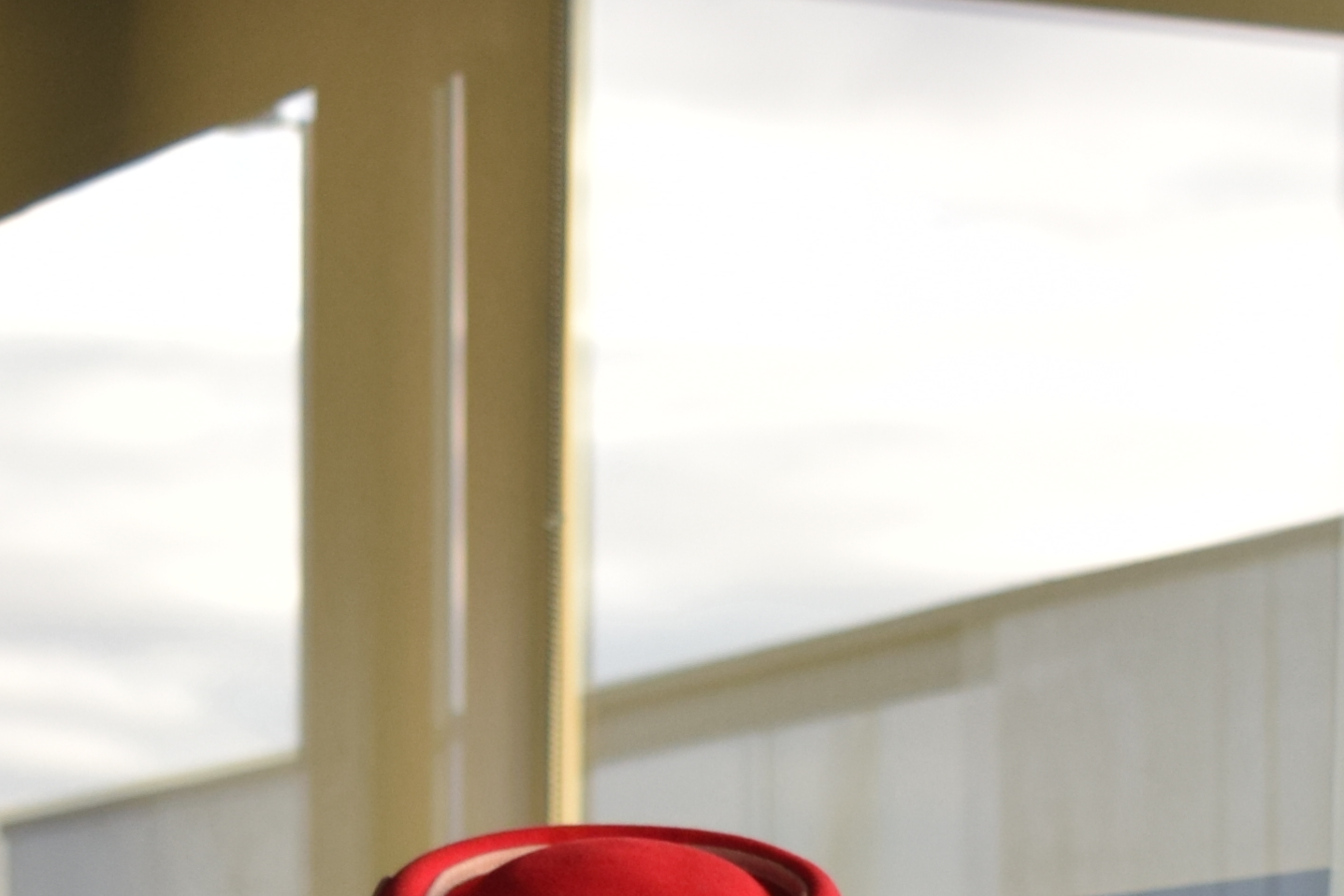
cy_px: 1844
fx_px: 8885
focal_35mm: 238
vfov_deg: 5.6
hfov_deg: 8.6
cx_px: 1134
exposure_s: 1/125
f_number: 5.6
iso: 400
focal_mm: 38
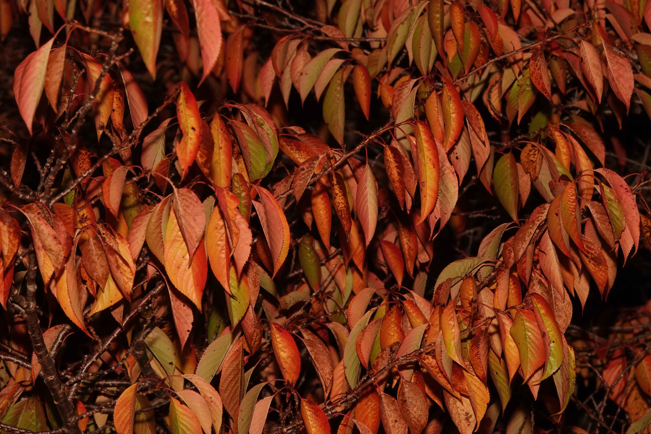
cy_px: 217
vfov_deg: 5.4
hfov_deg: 8.0
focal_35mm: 256
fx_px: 4629
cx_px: 326
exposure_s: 8
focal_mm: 93.9
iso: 400
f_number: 7.1
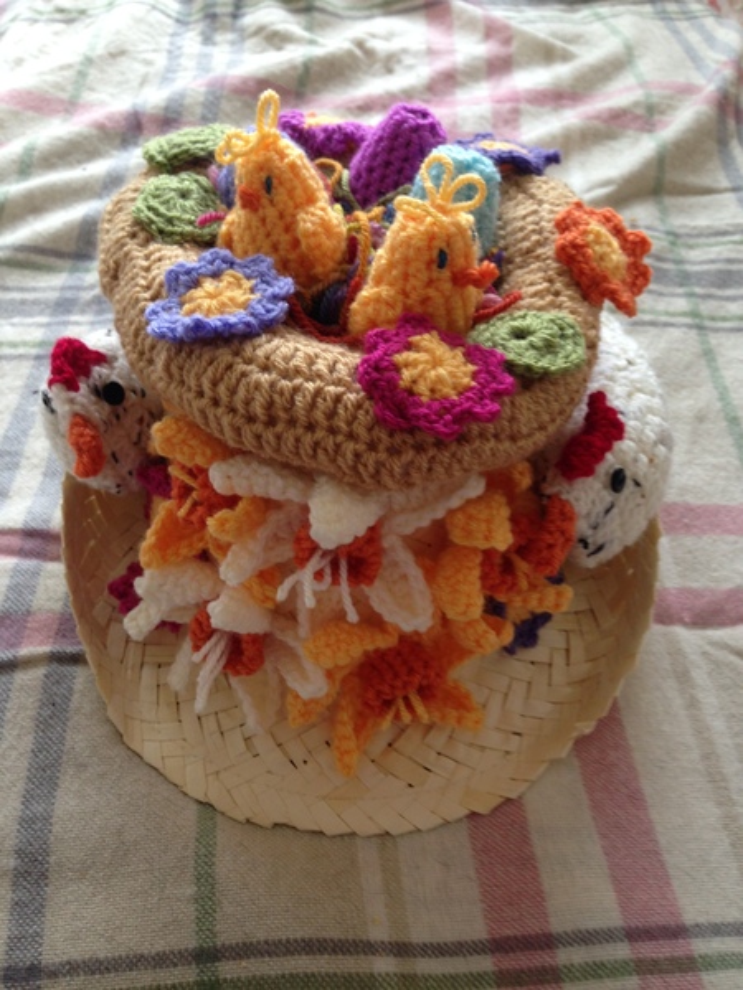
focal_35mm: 33
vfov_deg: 55.4
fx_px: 944
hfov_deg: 42.9
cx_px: 372
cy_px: 495
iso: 64
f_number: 2.4
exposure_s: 1/20
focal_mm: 4.12
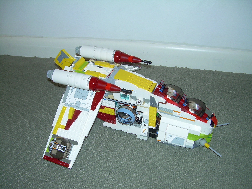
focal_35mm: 38
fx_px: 277
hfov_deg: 49.0
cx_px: 126
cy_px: 94
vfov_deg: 37.7
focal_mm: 6.3
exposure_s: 1/60
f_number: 2.8
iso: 50
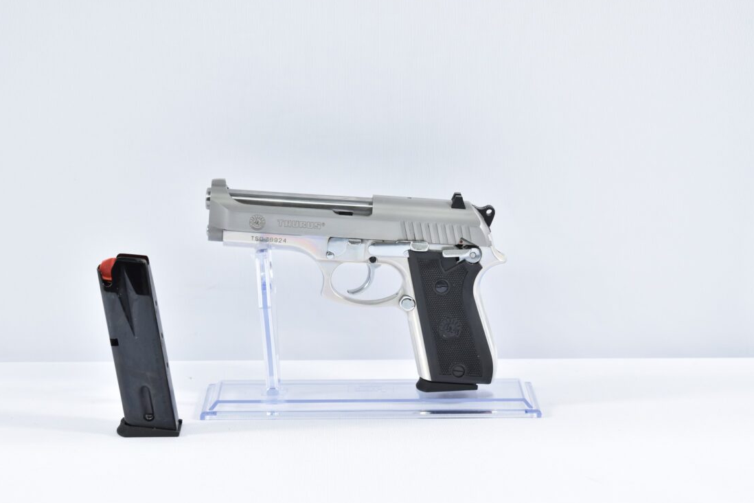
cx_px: 387
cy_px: 266
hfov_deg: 24.8
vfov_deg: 16.7
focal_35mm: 82
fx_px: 1717
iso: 640
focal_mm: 50
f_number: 5.6
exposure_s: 1/20
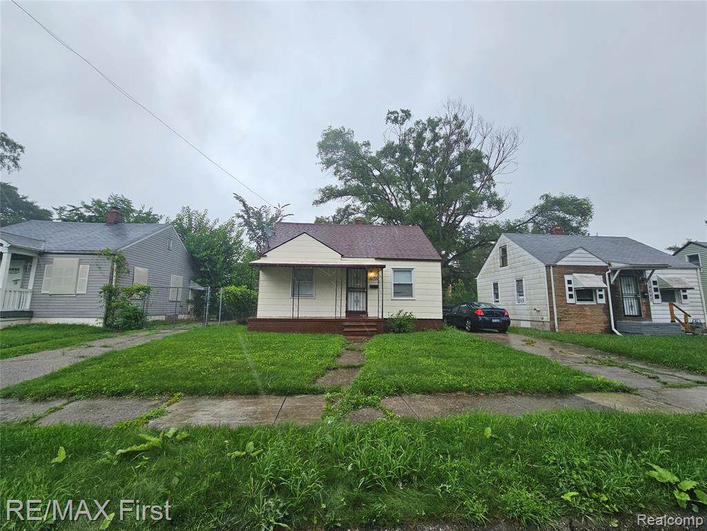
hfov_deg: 106.2
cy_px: 266
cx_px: 354
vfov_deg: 89.9
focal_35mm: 13
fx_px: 266
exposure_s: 1/347
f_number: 2.2
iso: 50
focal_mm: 2.2
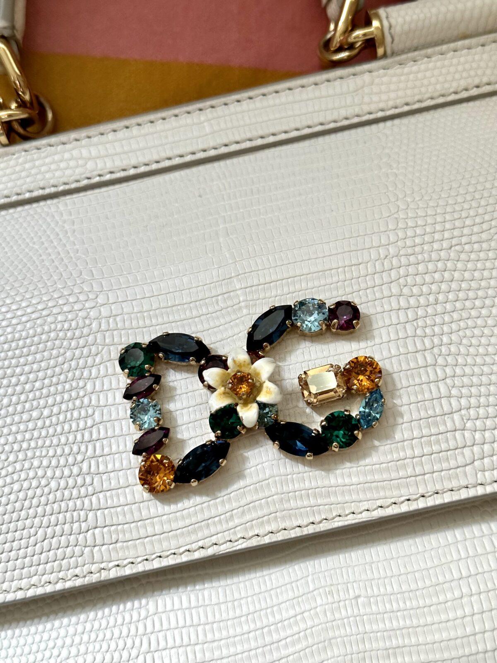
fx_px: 919
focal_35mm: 48
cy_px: 332
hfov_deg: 30.3
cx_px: 248
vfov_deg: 39.7
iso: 200
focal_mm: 6.86
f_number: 1.78
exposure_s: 1/60
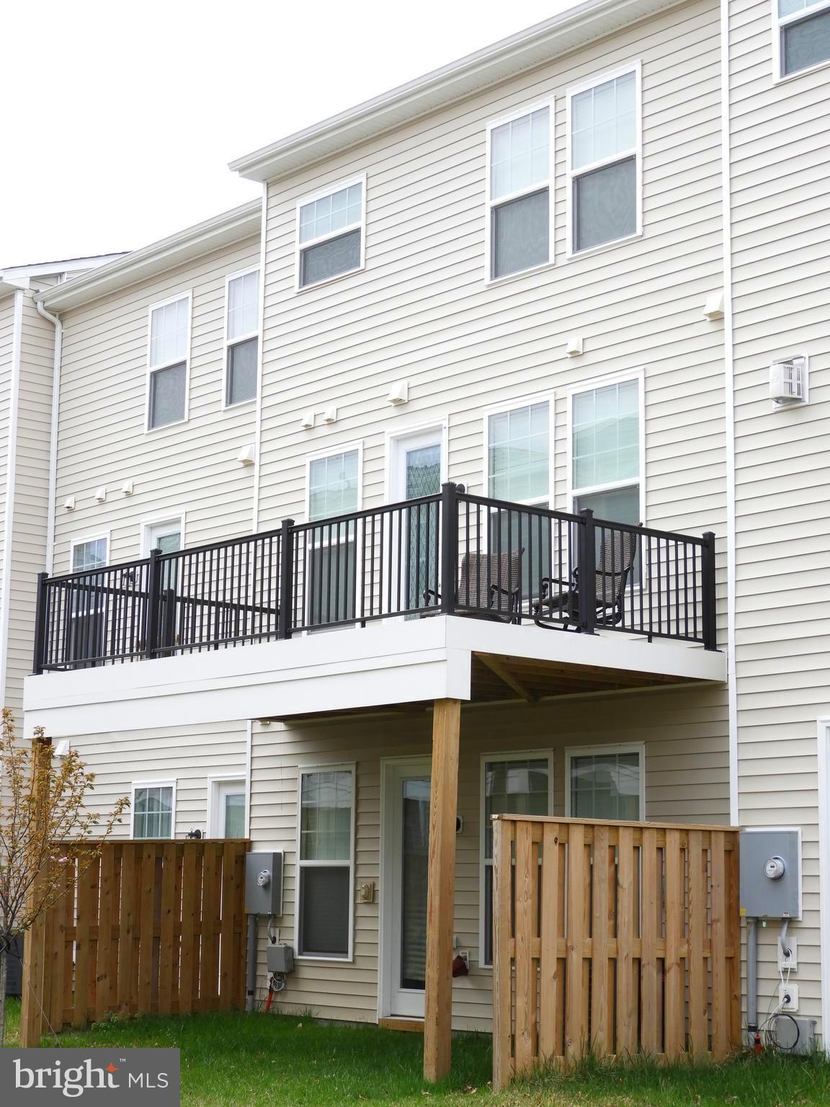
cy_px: 554
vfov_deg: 29.8
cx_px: 415
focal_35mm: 65
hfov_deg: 22.6
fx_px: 2078
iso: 100
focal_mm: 11.6
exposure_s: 1/250
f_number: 4.2
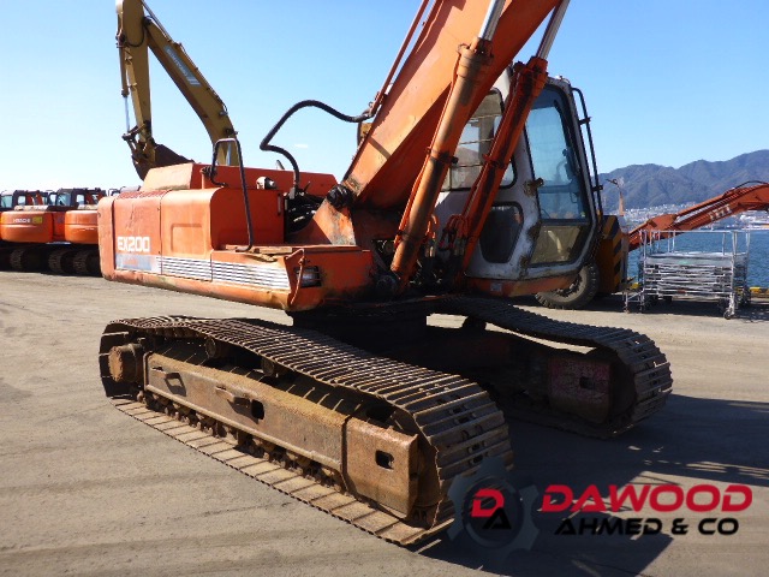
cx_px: 384
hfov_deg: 63.4
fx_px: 622
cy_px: 288
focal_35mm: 28
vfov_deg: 49.7
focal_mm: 4.9
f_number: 3.3
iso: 100
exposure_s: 1/640
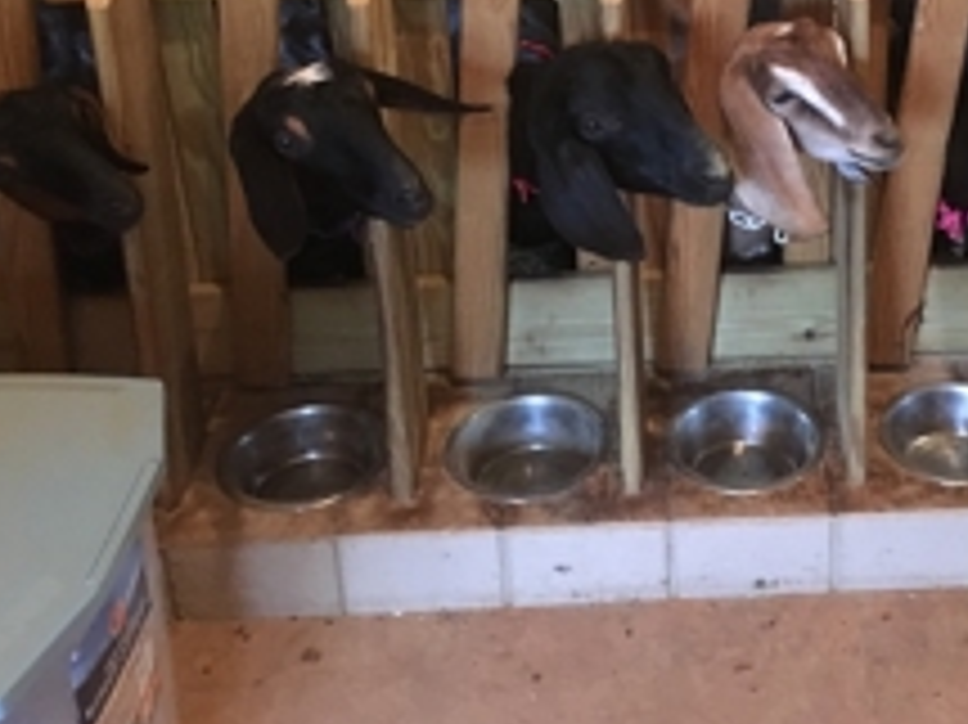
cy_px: 103
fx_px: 1509
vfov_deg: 26.3
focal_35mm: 54
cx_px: 765
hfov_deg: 34.5
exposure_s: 1/15
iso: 500
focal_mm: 4.15
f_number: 2.2
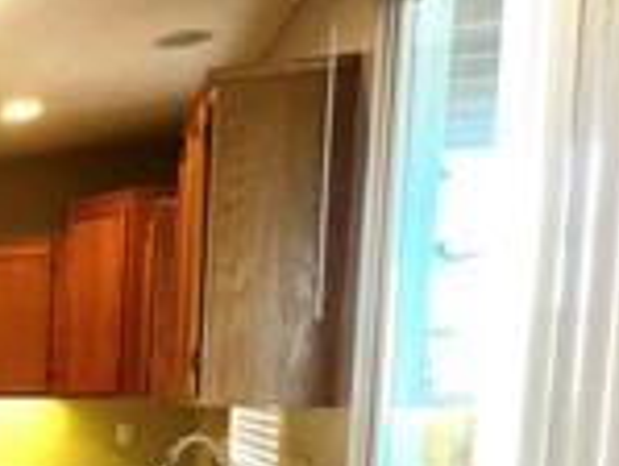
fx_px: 1074
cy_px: 491
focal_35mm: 60
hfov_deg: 23.3
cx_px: -386
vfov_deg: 23.2
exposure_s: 1/60
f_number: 2.2
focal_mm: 2.22
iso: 80
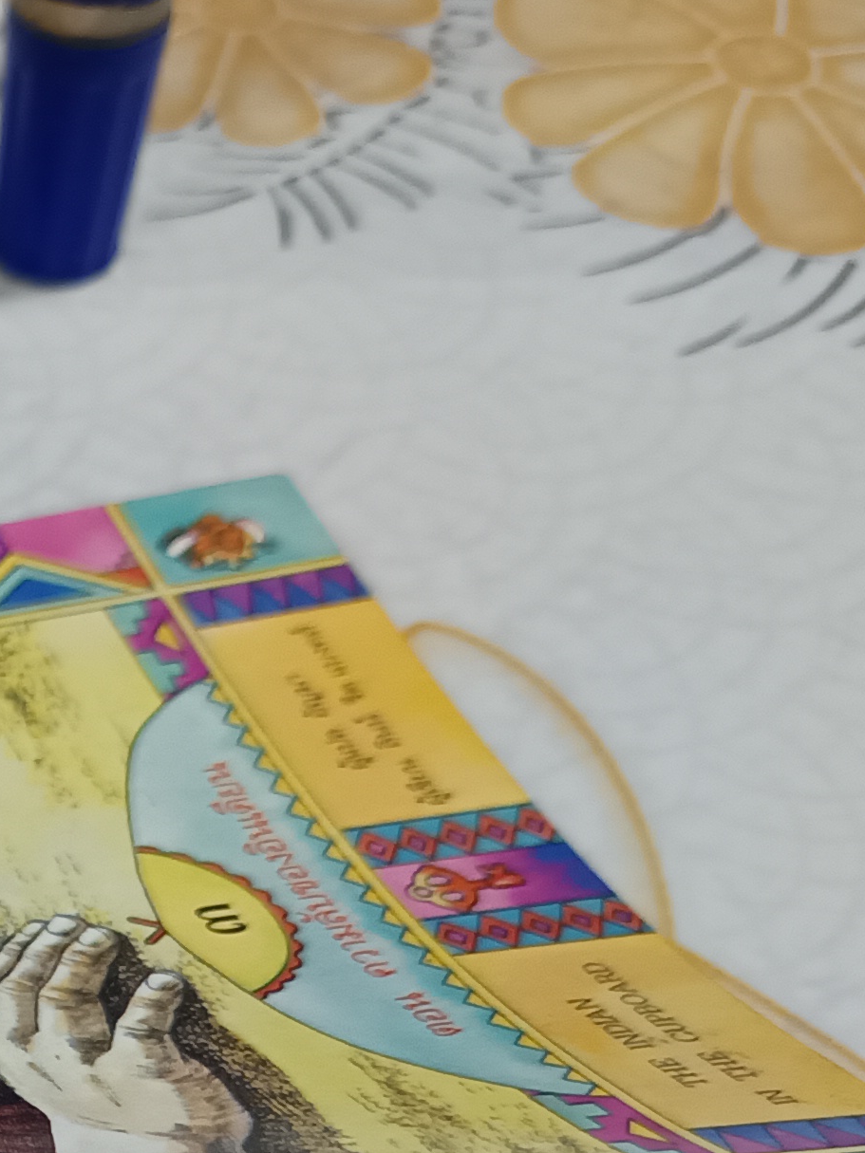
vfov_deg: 23.2
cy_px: 1281
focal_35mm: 79
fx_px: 2633
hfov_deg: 16.4
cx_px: -568
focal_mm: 5.31
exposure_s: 1/33.3
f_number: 1.7
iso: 949
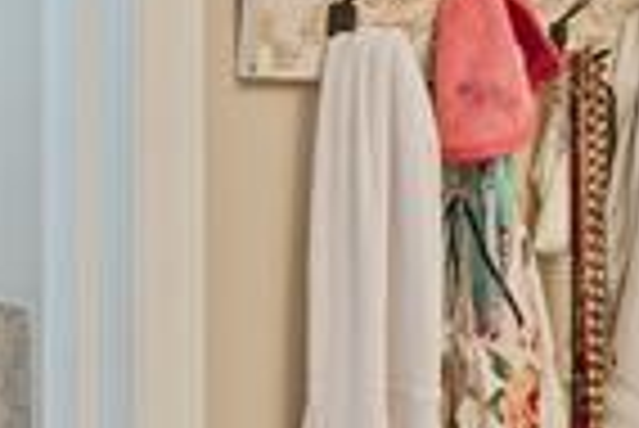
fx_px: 1279
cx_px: 328
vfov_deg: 18.8
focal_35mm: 72
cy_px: 104
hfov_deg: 28.0
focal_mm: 16
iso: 800
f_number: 6.3
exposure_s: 1/6
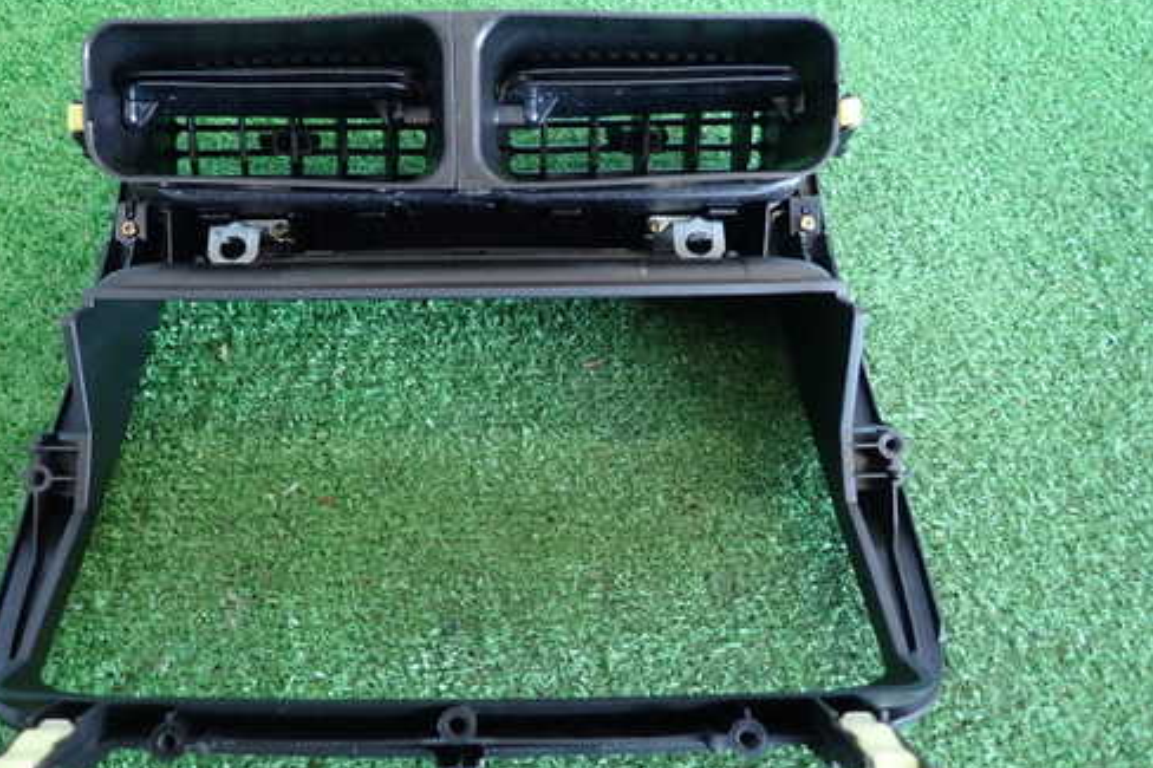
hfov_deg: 58.5
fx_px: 1024
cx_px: 489
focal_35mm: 32
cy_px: 404
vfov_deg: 41.1
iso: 200
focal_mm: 4.5
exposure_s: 1/30
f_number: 2
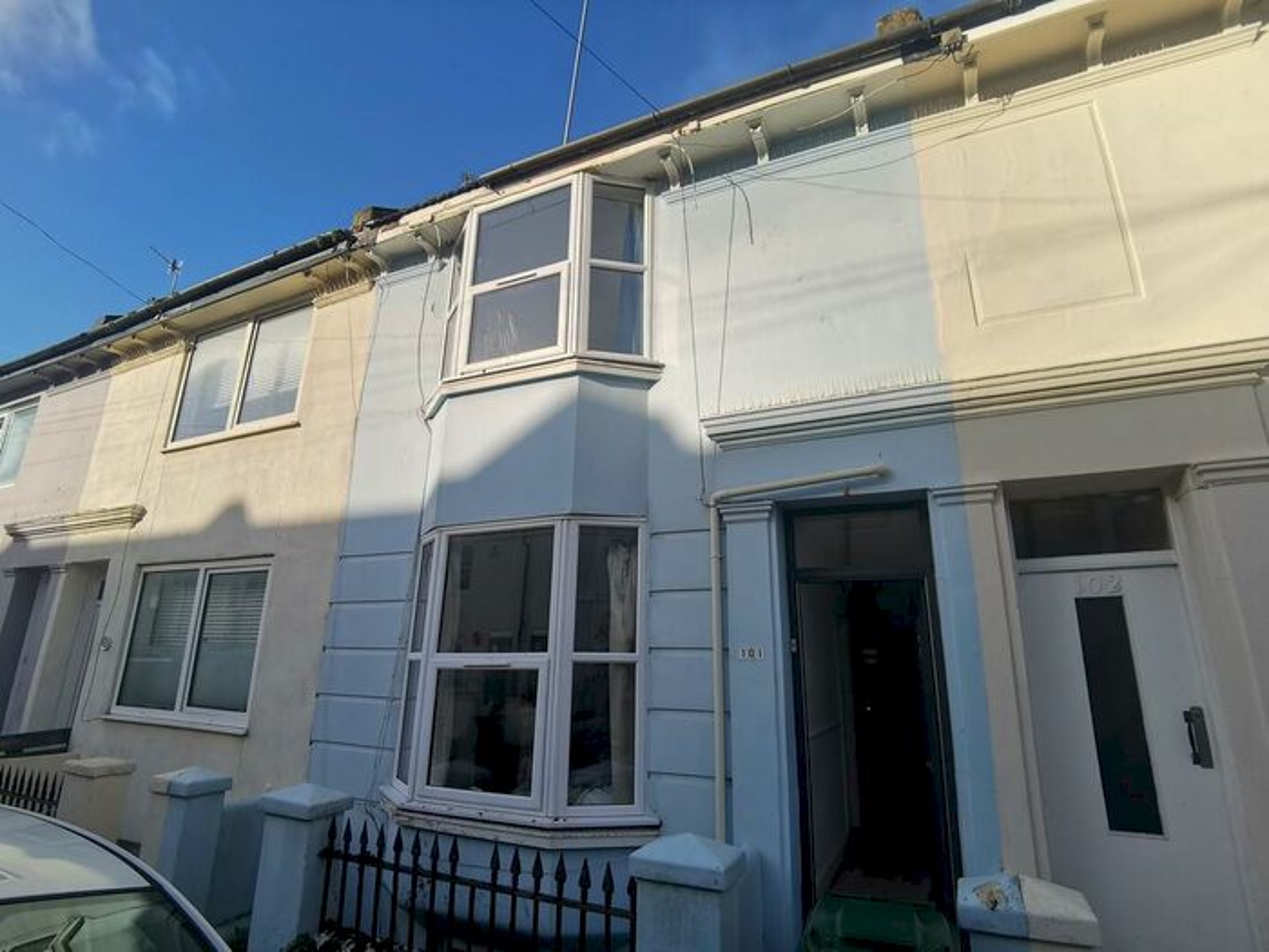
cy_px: 476
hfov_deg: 91.0
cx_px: 634
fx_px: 623
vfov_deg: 74.7
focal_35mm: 17
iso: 50
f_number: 2.2
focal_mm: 2.26
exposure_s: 1/545
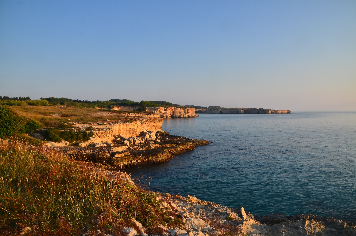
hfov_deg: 67.5
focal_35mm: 27
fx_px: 266
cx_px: 178
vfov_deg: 47.7
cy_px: 118
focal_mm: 18
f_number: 16
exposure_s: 1/50
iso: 100
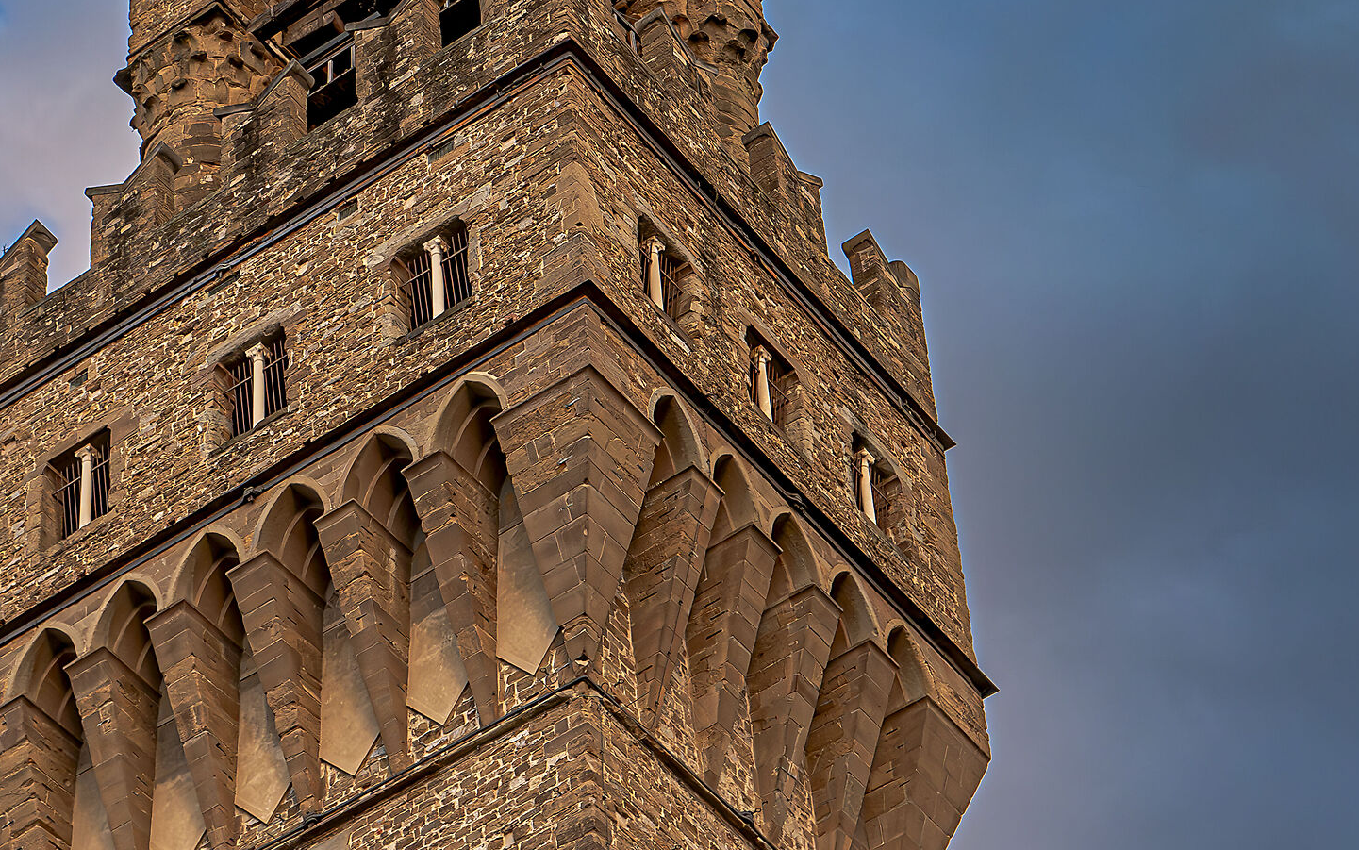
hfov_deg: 18.4
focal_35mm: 113
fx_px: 4186
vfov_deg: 11.6
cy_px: 250
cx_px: 451
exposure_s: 1/320
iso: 500
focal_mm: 32
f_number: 6.3
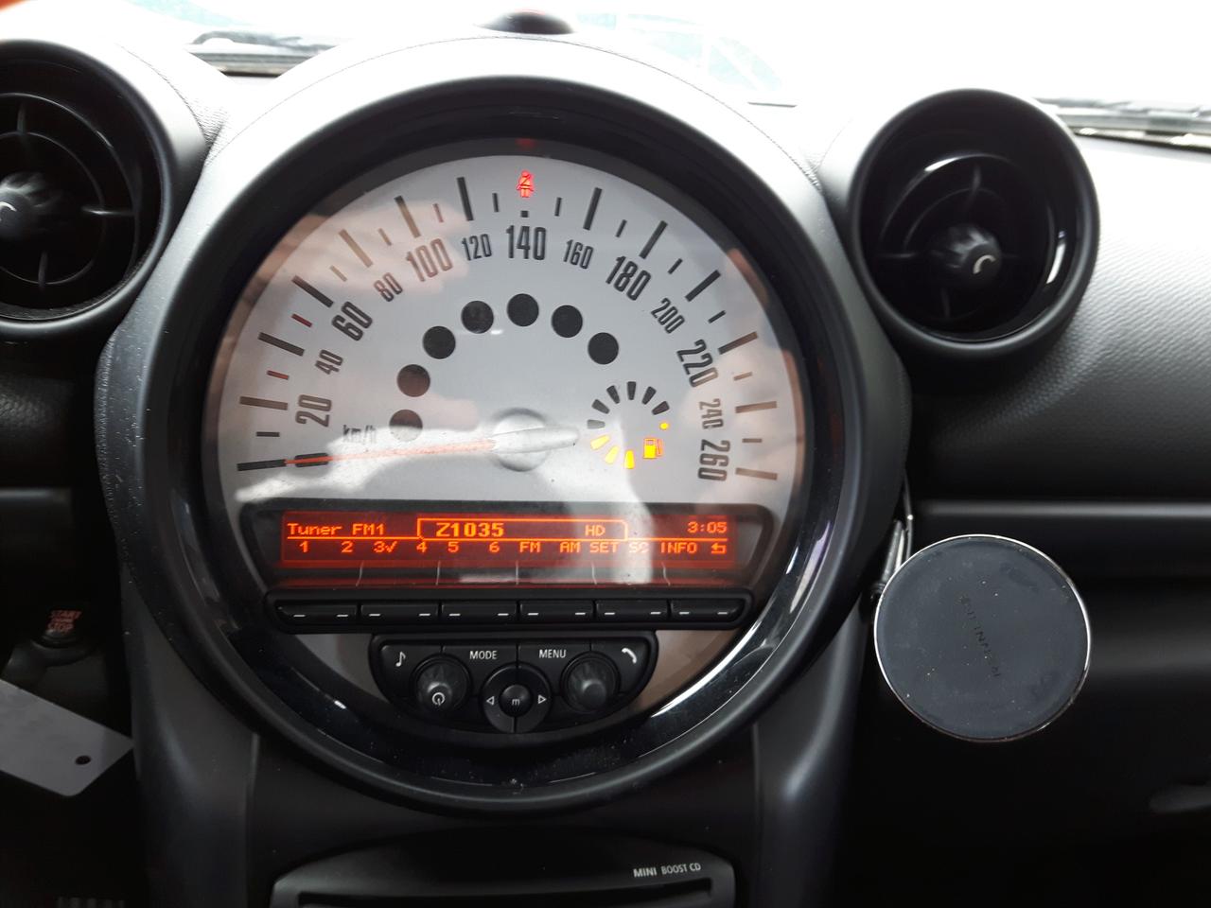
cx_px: 606
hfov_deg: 58.4
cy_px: 454
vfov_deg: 45.4
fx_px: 1084
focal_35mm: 31
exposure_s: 1/33
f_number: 1.9
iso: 50
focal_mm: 3.7
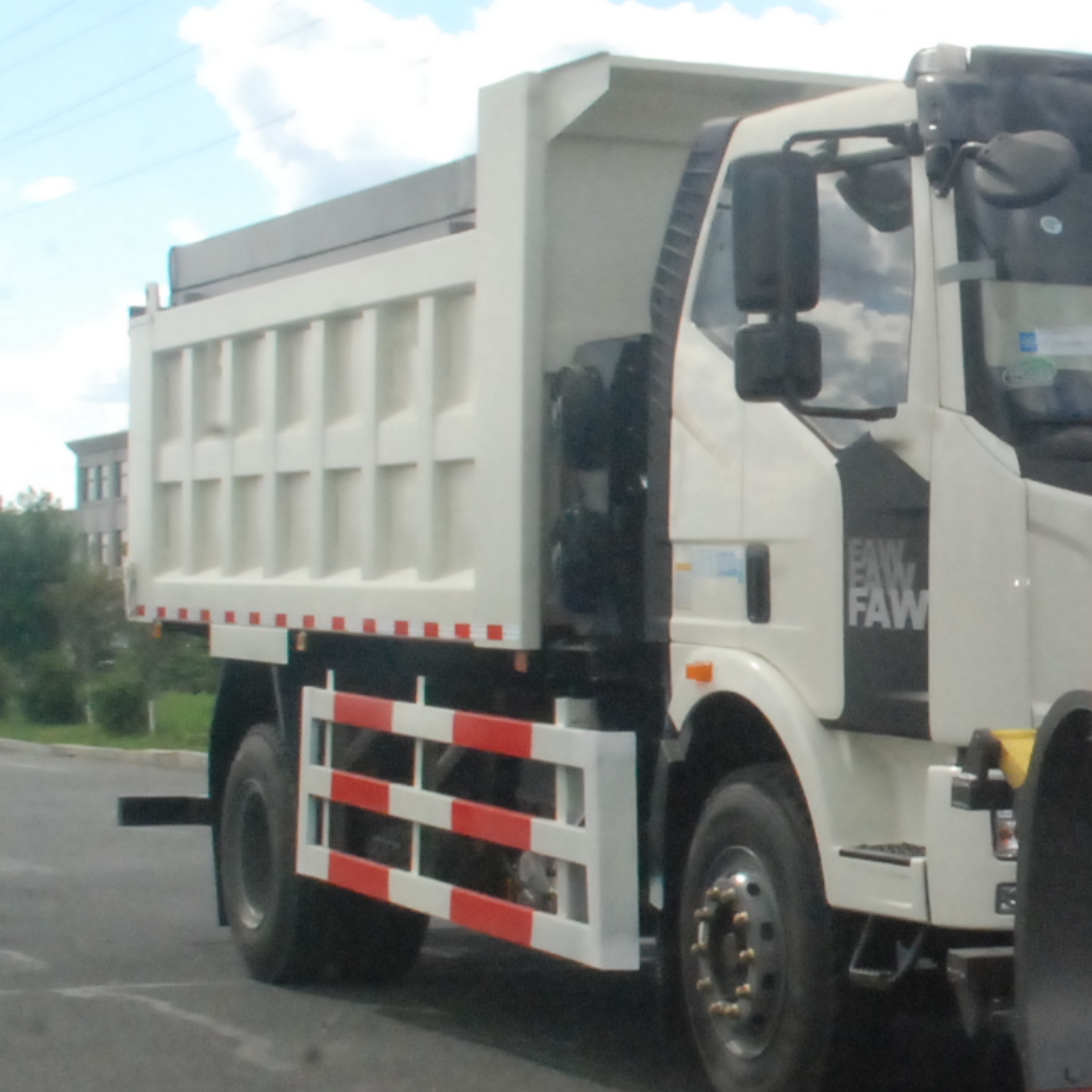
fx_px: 3355
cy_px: 658
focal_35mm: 94
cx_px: 1315
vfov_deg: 18.5
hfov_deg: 17.6
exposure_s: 1/200
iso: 1600
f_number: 22
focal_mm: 20
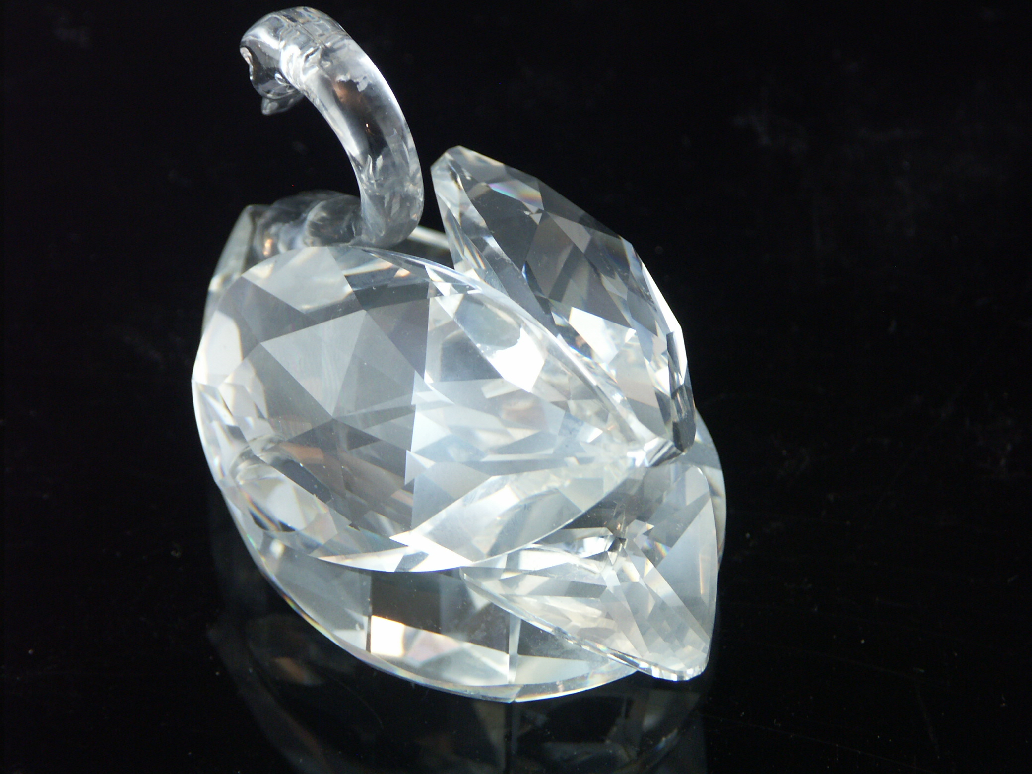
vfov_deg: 7.4
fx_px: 5963
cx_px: 516
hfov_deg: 9.9
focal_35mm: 200
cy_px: 387
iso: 100
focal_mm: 50.8
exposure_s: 1/30
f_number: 5
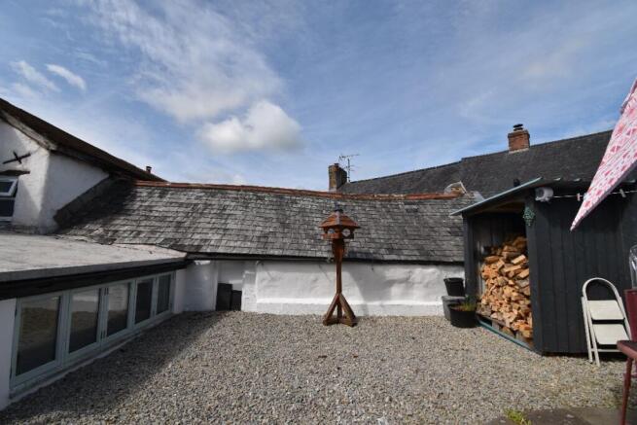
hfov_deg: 100.4
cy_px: 212
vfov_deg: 77.4
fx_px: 265
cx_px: 318
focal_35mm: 15
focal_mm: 10
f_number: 11
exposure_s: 1/200
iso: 100
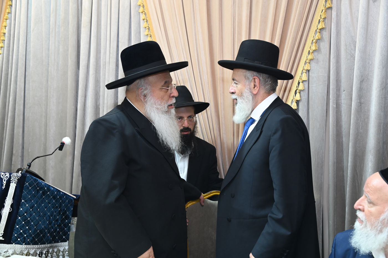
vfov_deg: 28.0
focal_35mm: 48
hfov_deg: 41.1
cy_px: 129
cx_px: 194
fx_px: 517
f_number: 5
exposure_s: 1/160
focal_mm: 48
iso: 1600
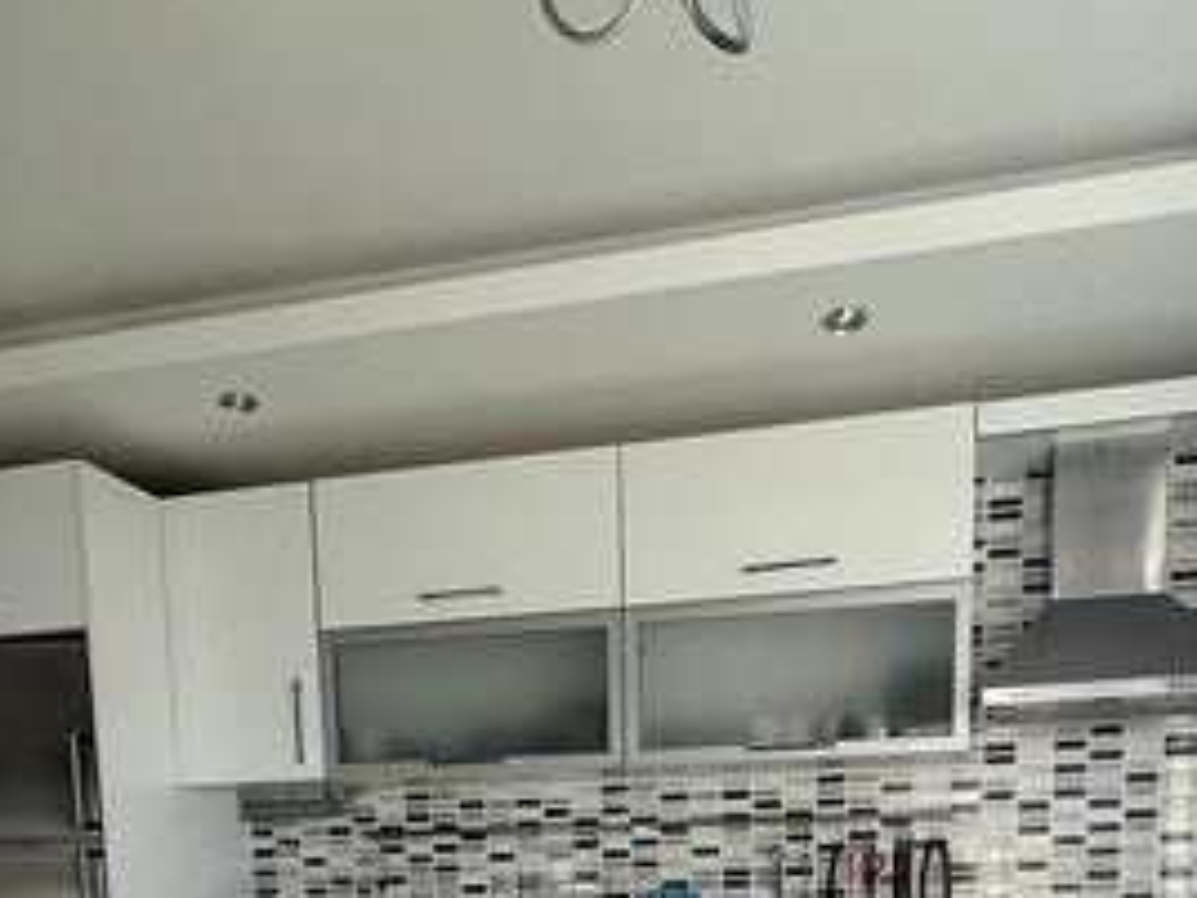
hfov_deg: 58.3
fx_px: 1072
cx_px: 630
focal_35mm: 31
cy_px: 1050
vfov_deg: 36.3
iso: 32
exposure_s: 1/218
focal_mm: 1.57
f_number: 1.8
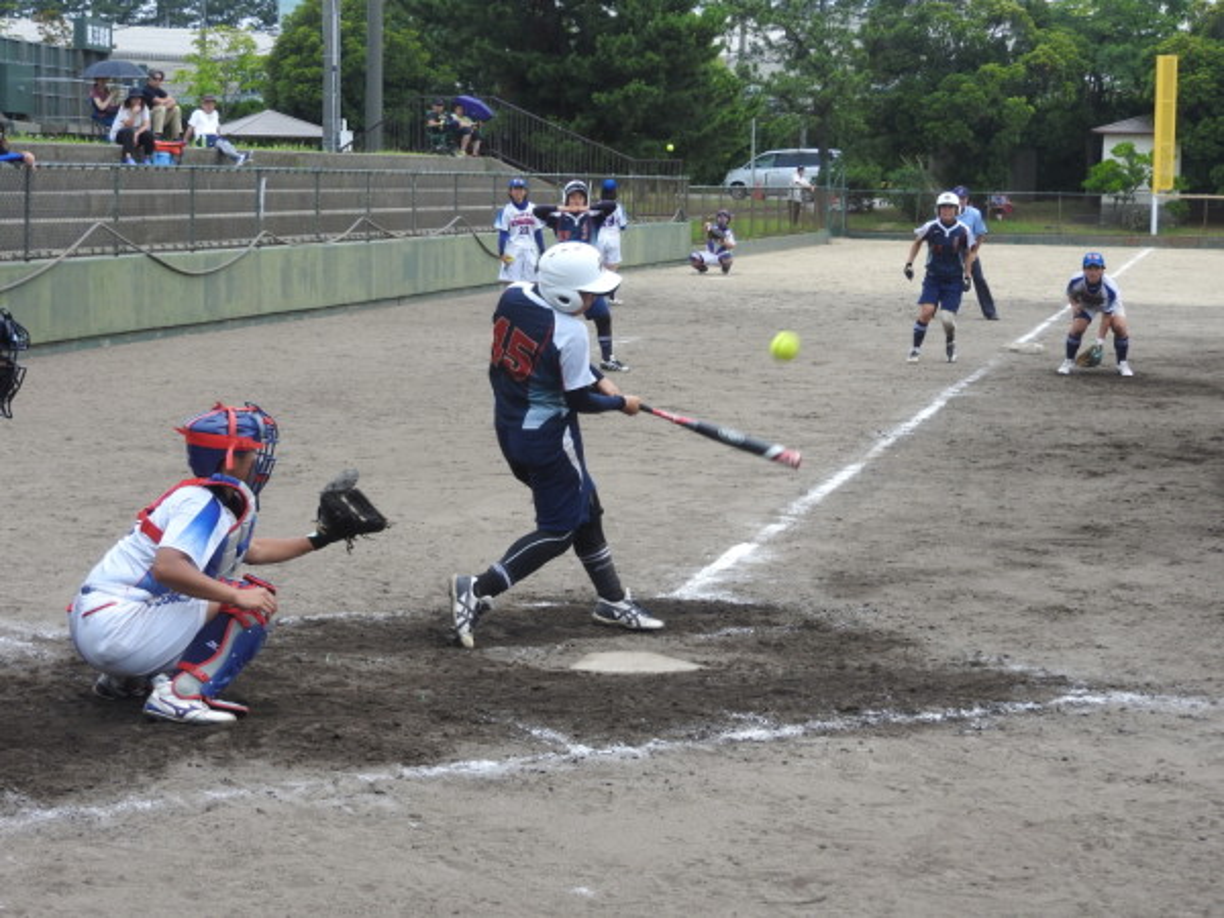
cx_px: 612
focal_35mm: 80
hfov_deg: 24.4
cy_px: 459
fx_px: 2829
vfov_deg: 18.4
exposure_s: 1/400
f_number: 4.5
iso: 100
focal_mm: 14.3
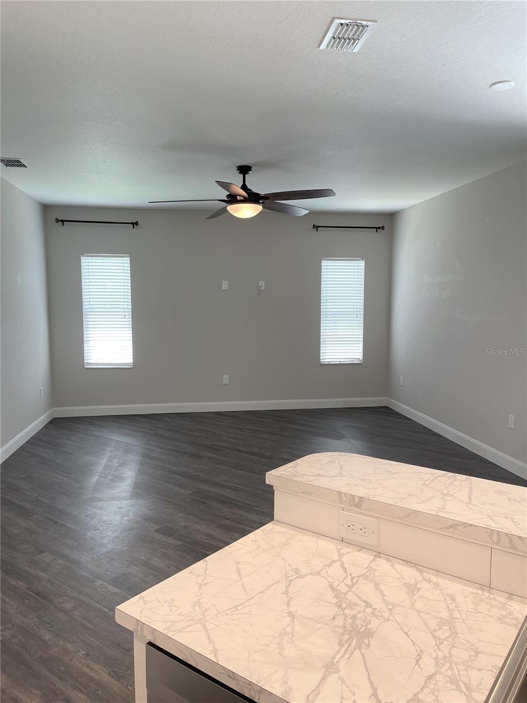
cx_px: 264
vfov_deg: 67.3
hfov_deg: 53.1
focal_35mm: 26
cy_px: 352
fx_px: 528
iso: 125
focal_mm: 5.1
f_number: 1.6
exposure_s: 1/120
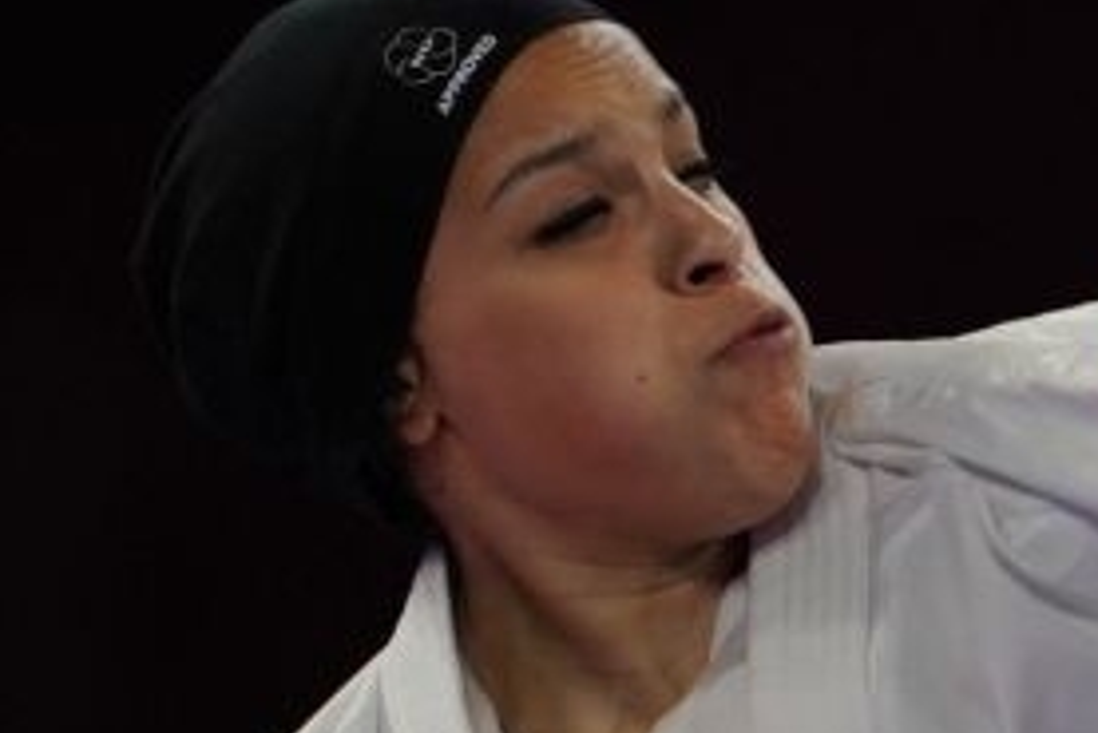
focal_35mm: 1299
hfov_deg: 1.6
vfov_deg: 1.1
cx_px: 2866
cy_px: 598
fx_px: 39638
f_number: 2.8
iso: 1000
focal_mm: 200
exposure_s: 1/1000
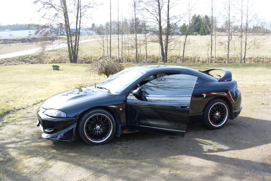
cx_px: 134
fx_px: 301
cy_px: 102
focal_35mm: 40
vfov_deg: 33.4
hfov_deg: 48.4
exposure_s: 1/209
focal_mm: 6.3
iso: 50
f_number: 2.9
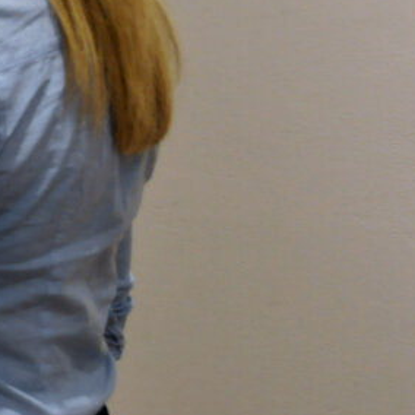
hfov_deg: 9.4
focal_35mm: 175
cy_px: 58
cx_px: -403
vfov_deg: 10.0
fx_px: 2374
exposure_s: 1/40
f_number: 6.3
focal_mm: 32
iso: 800
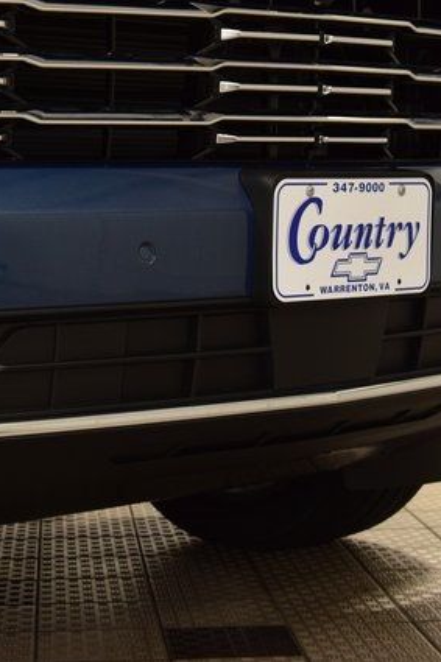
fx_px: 1747
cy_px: 331
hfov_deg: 14.3
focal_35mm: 95
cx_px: 92
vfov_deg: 21.5
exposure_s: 1/60
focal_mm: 42
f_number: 7.1
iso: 1600
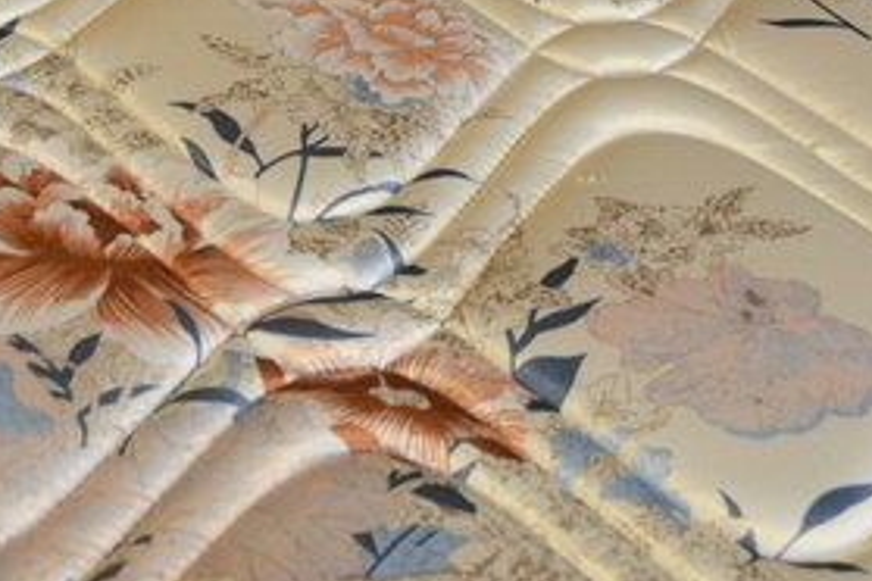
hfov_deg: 23.3
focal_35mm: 87
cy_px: 94
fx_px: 2107
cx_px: 344
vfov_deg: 15.6
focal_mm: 18
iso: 800
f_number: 4
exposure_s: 1/60
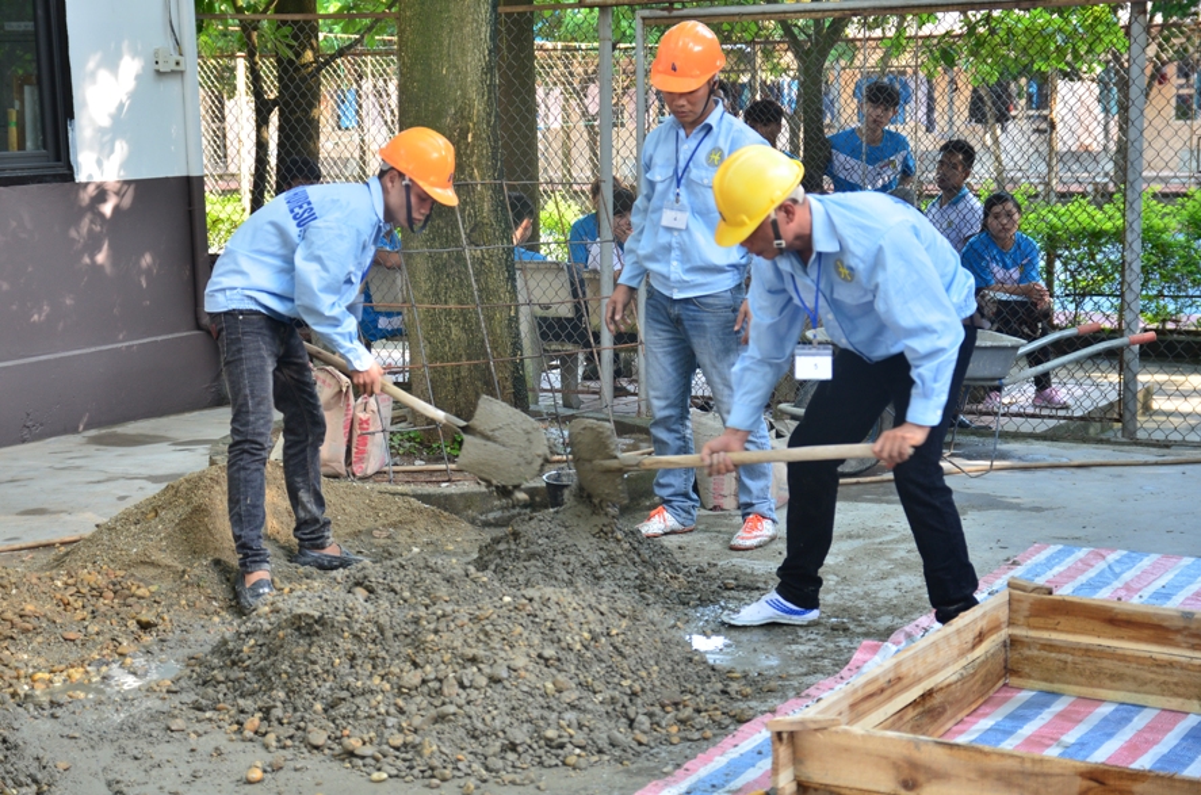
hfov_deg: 30.6
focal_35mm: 66
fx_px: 2197
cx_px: 600
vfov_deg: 20.5
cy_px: 398
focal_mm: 44
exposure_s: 1/125
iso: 250
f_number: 2.8
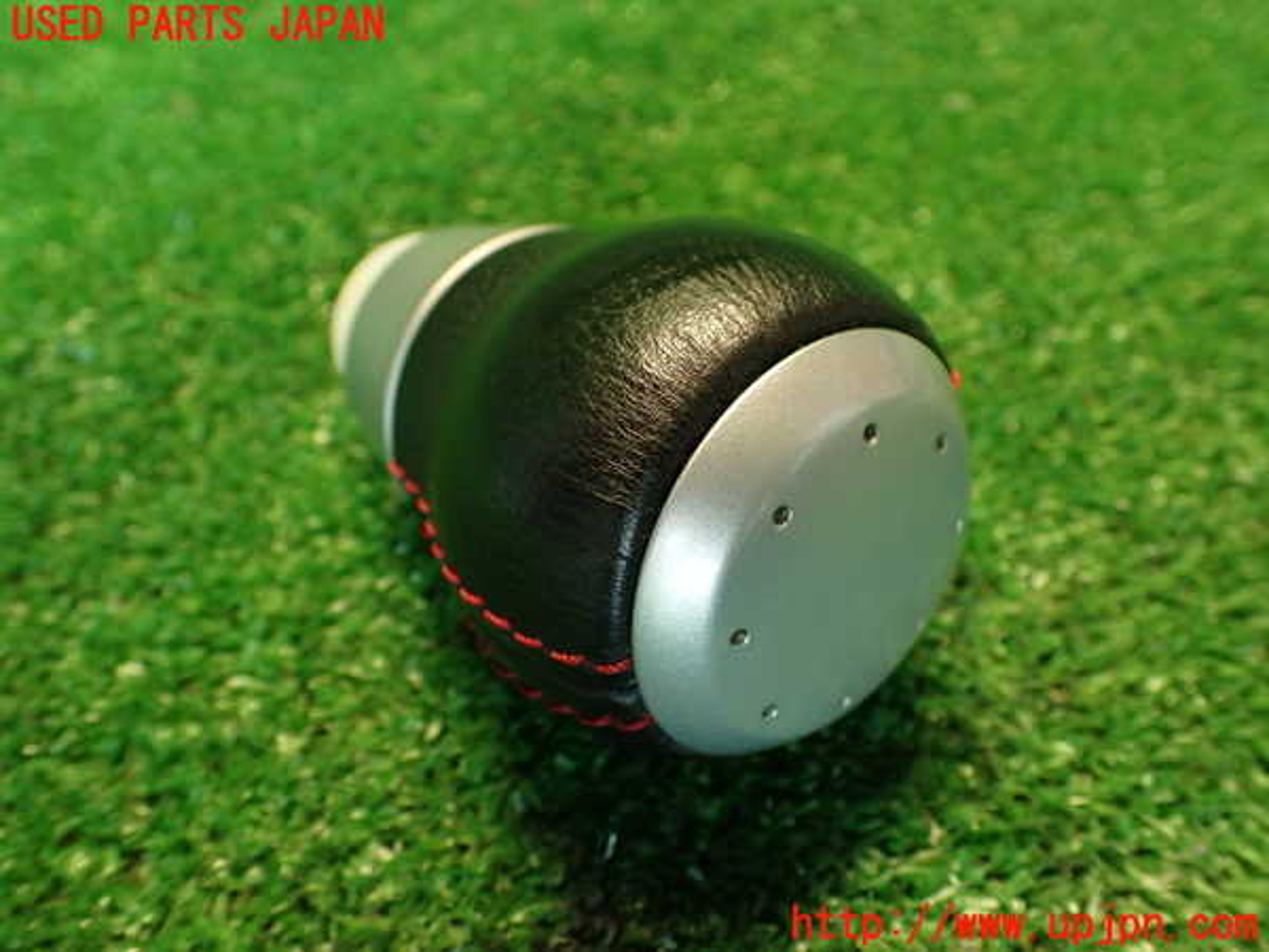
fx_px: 1173
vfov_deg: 44.2
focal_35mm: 32
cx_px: 634
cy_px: 476
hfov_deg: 56.8
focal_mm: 5.79
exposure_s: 1/30
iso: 400
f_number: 2.4
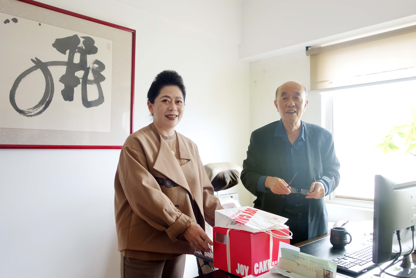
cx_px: 208
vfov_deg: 46.4
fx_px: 324
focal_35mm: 28
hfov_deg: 65.5
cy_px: 139
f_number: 2.5
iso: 250
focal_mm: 10.4
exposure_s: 1/30
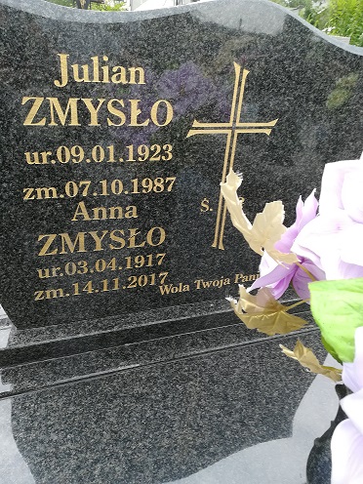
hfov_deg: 53.1
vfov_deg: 67.3
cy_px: 242
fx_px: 364
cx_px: 182
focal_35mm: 26
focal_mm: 3.83
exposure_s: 1/102
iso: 50
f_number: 2.2
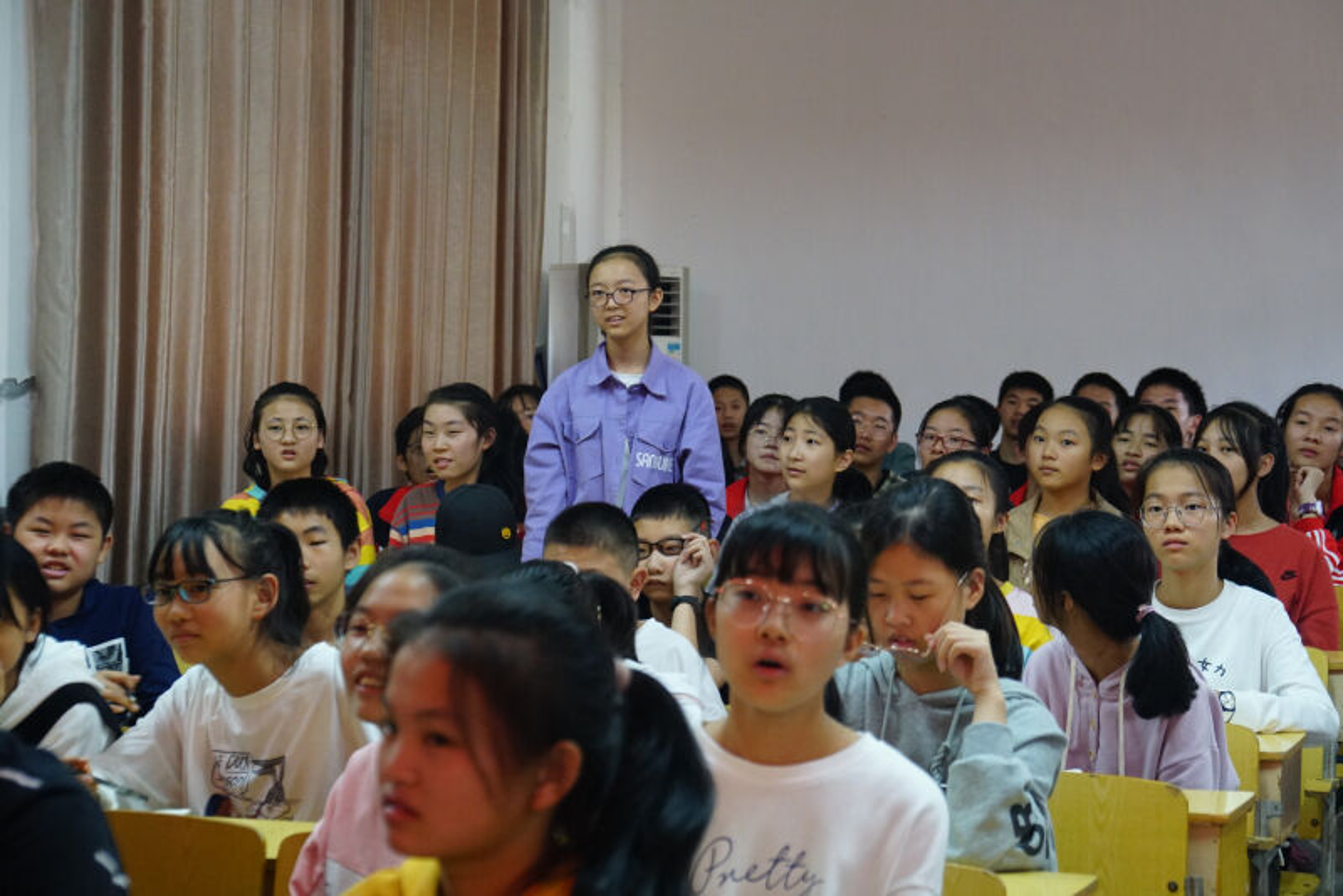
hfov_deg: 26.0
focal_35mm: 78
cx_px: 672
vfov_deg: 17.5
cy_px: 448
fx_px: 2911
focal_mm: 52
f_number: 4
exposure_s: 1/80
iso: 2500
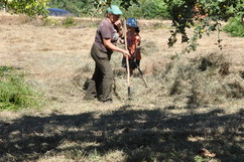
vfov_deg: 11.0
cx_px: 243
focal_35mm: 124
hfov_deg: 16.2
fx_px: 840
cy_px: 22
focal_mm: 40
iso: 200
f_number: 11
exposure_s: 1/125
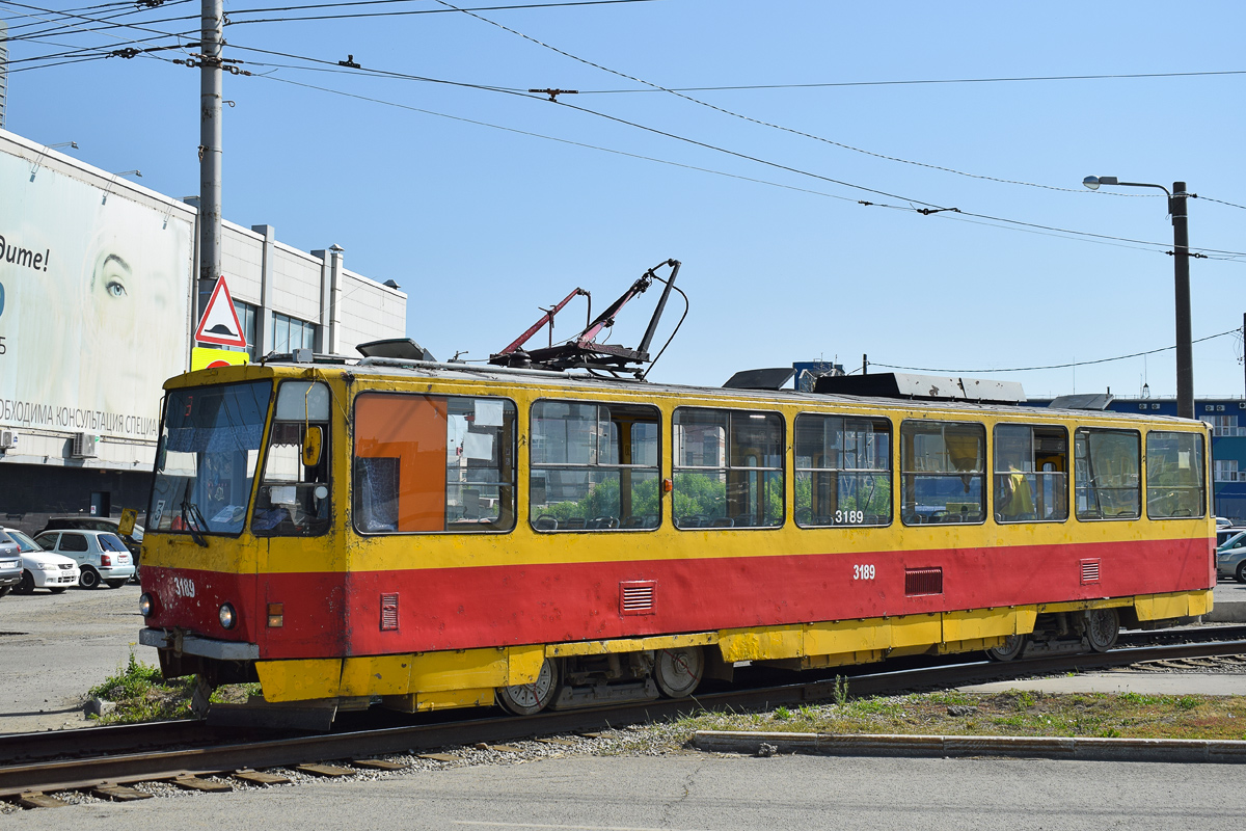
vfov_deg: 35.5
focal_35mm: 38
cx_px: 623
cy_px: 416
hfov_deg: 51.3
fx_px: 1298
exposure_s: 1/640
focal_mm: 25
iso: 100
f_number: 5.6
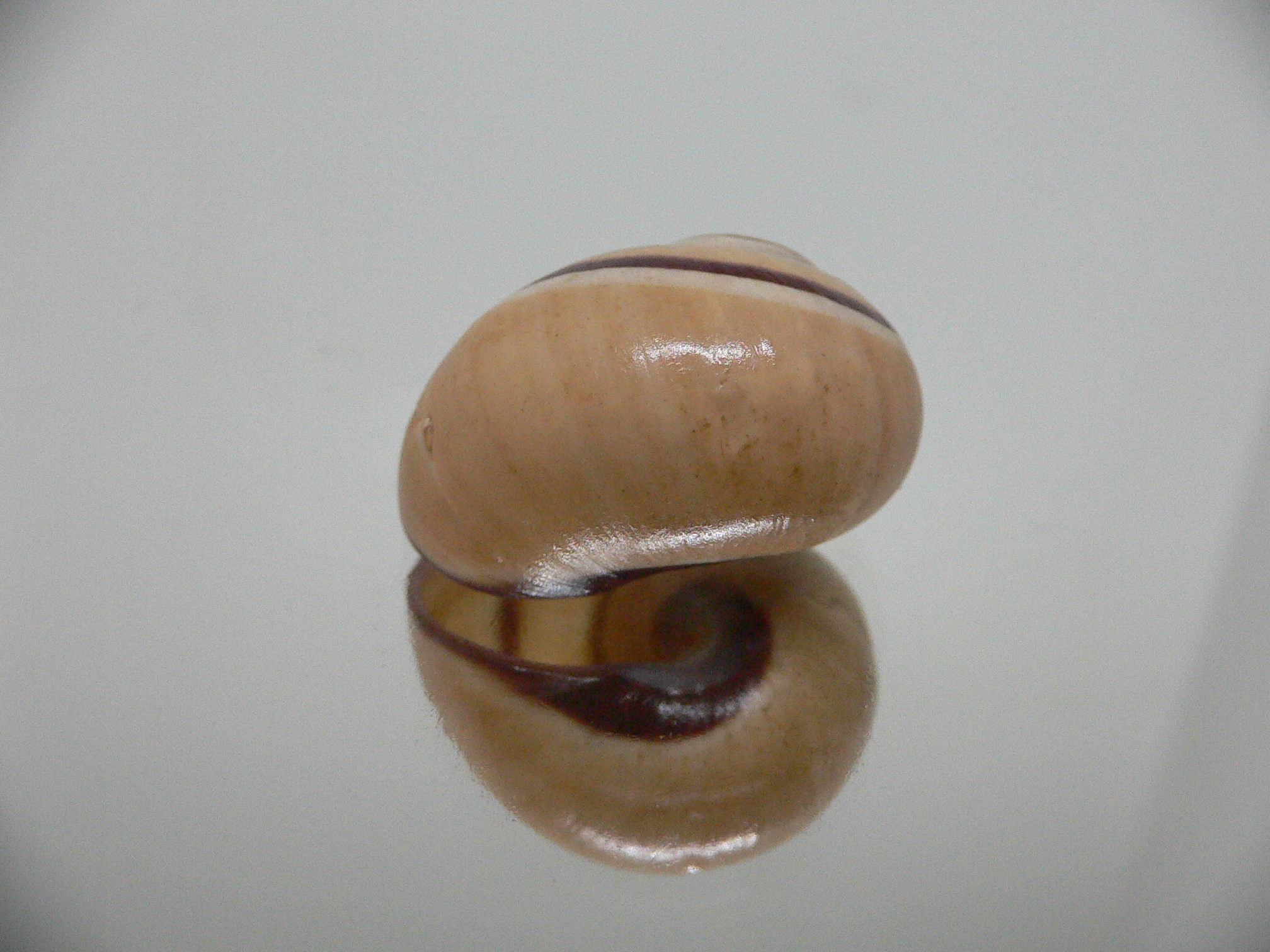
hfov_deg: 52.6
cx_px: 635
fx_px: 1284
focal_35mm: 35
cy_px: 476
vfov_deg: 40.7
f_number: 2.8
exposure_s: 1/50
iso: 200
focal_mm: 4.6
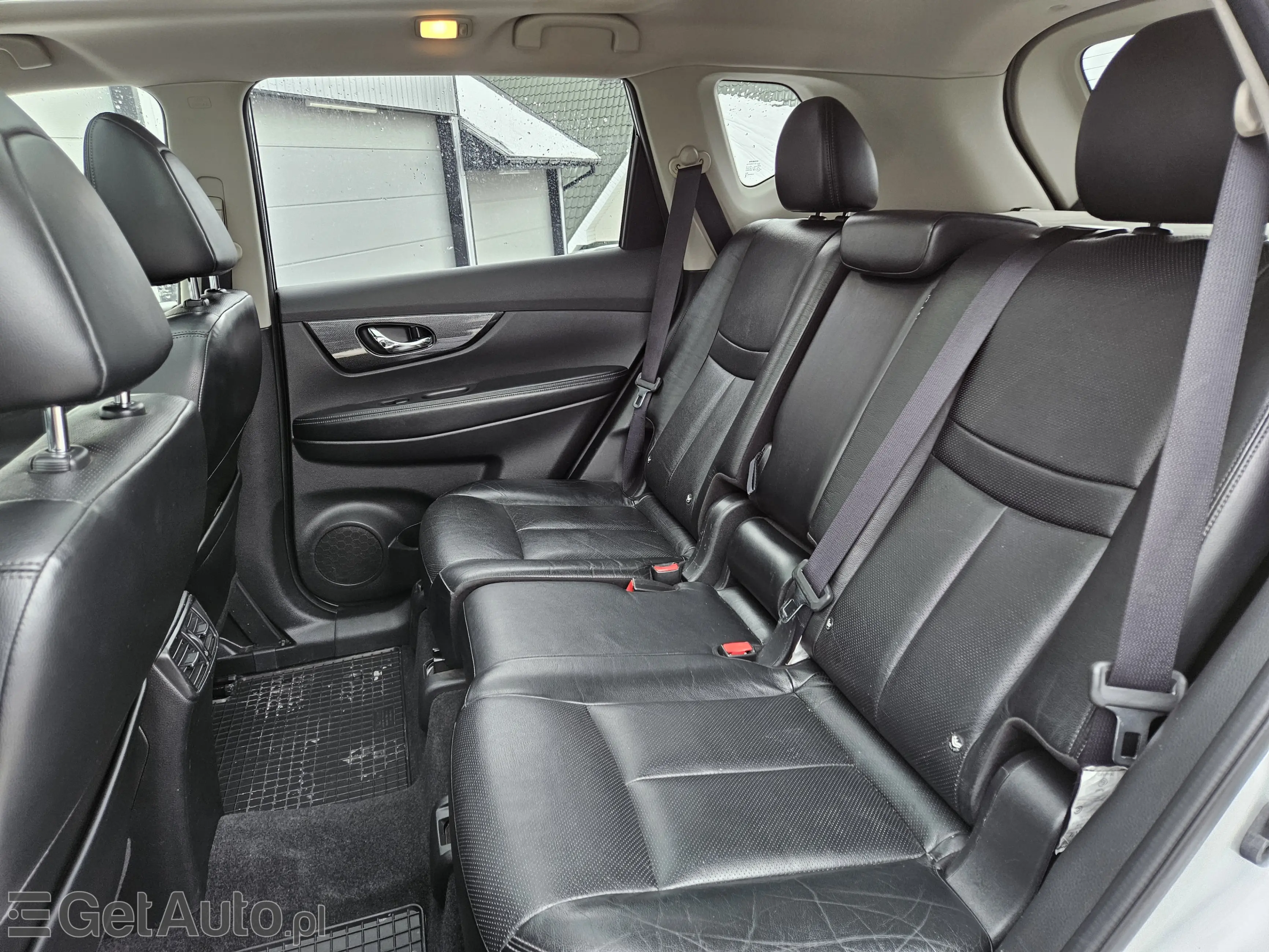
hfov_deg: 73.9
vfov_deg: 58.9
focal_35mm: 23
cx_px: 634
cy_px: 476
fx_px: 843
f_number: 1.8
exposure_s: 1/100
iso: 200
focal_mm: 5.4
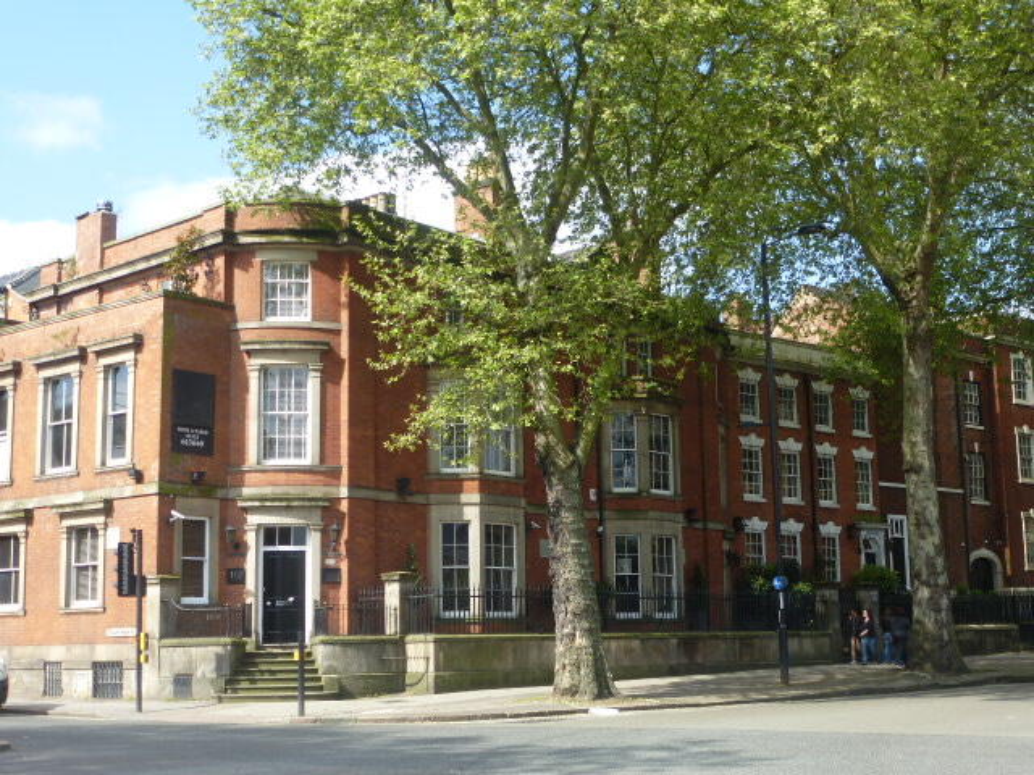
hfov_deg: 41.2
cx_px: 517
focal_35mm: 46
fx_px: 1374
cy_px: 388
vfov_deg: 31.5
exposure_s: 1/250
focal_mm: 8
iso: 100
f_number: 4
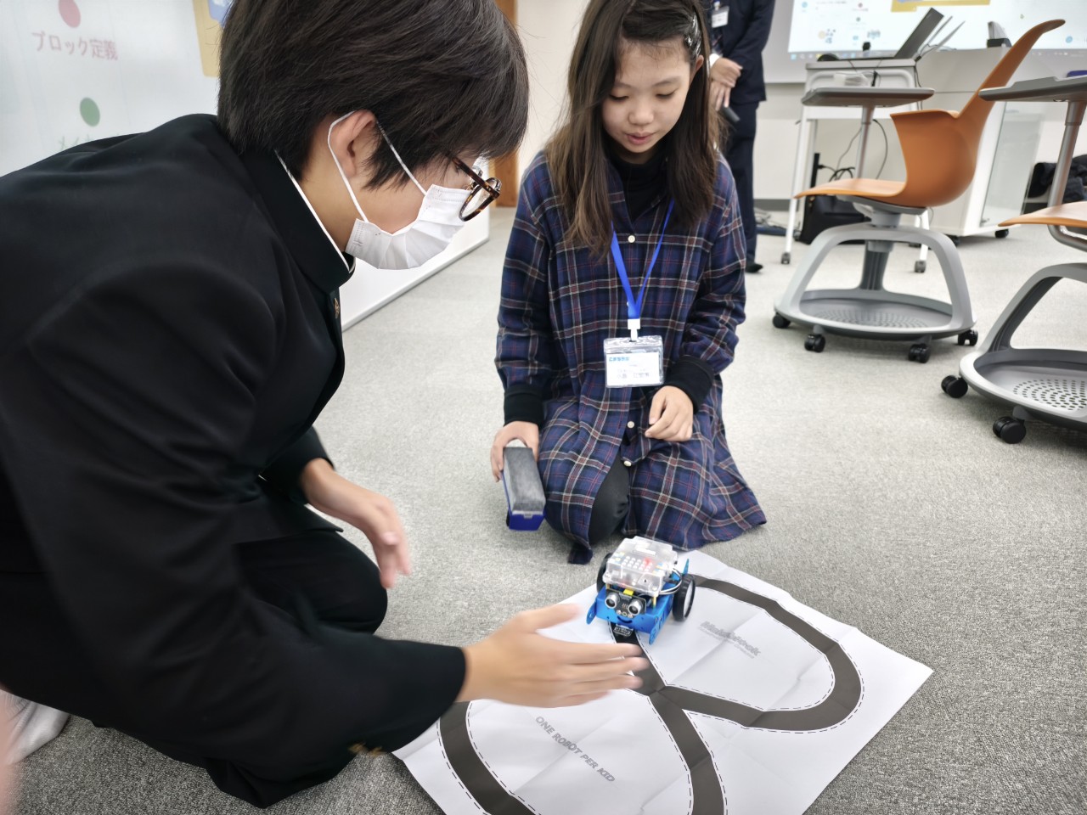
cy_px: 408
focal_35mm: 23
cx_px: 544
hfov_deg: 73.9
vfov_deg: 58.9
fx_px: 722
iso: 320
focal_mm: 6.45
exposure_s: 1/50
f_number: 1.62
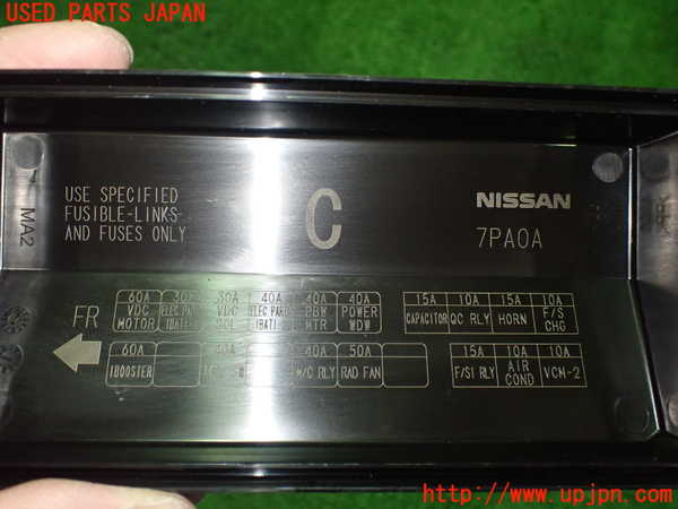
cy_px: 254
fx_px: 588
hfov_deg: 60.0
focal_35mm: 30
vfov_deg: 46.8
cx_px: 339
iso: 800
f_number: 2.3
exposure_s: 1/100
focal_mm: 5.4
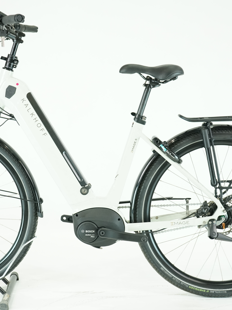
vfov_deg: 27.8
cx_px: 92
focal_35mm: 70
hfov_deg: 21.0
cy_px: 154
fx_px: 626
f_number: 4.5
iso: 2000
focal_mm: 48
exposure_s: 1/200
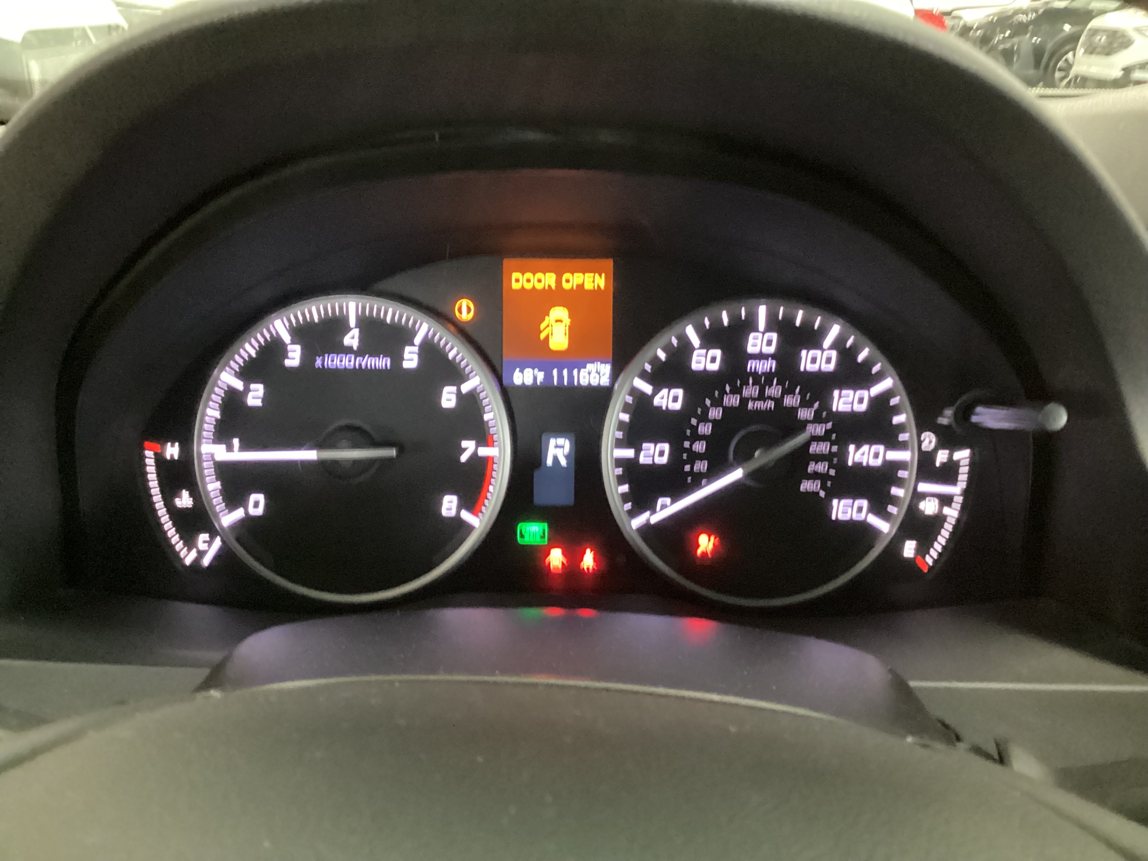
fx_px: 1028
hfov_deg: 58.4
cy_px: 430
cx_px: 574
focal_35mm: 31
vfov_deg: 45.4
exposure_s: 1/20
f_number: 2.4
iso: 640
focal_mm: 3.3
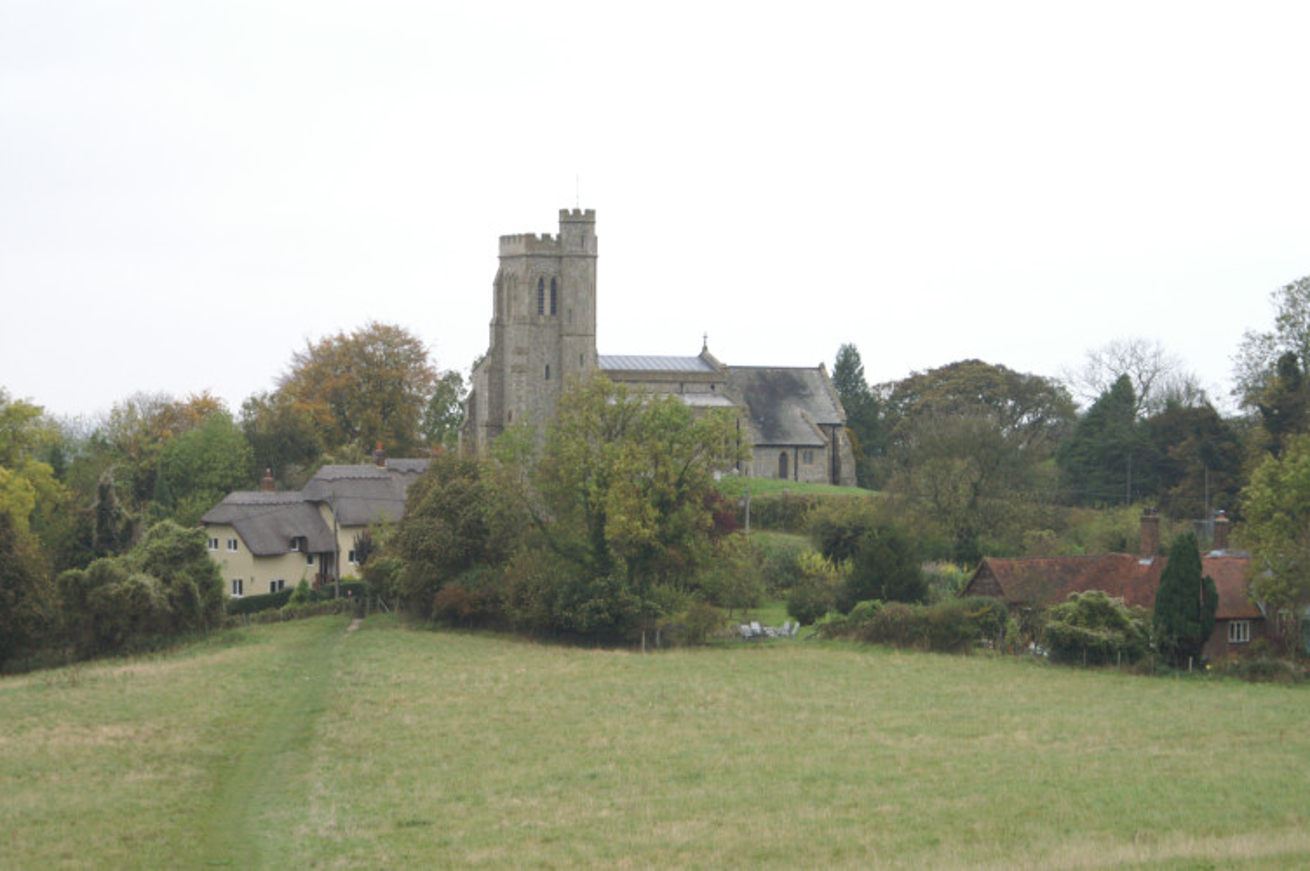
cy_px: 436
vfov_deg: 15.2
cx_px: 655
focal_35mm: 90
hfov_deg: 22.6
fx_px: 3272
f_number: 5.6
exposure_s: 1/60
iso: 800
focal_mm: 60
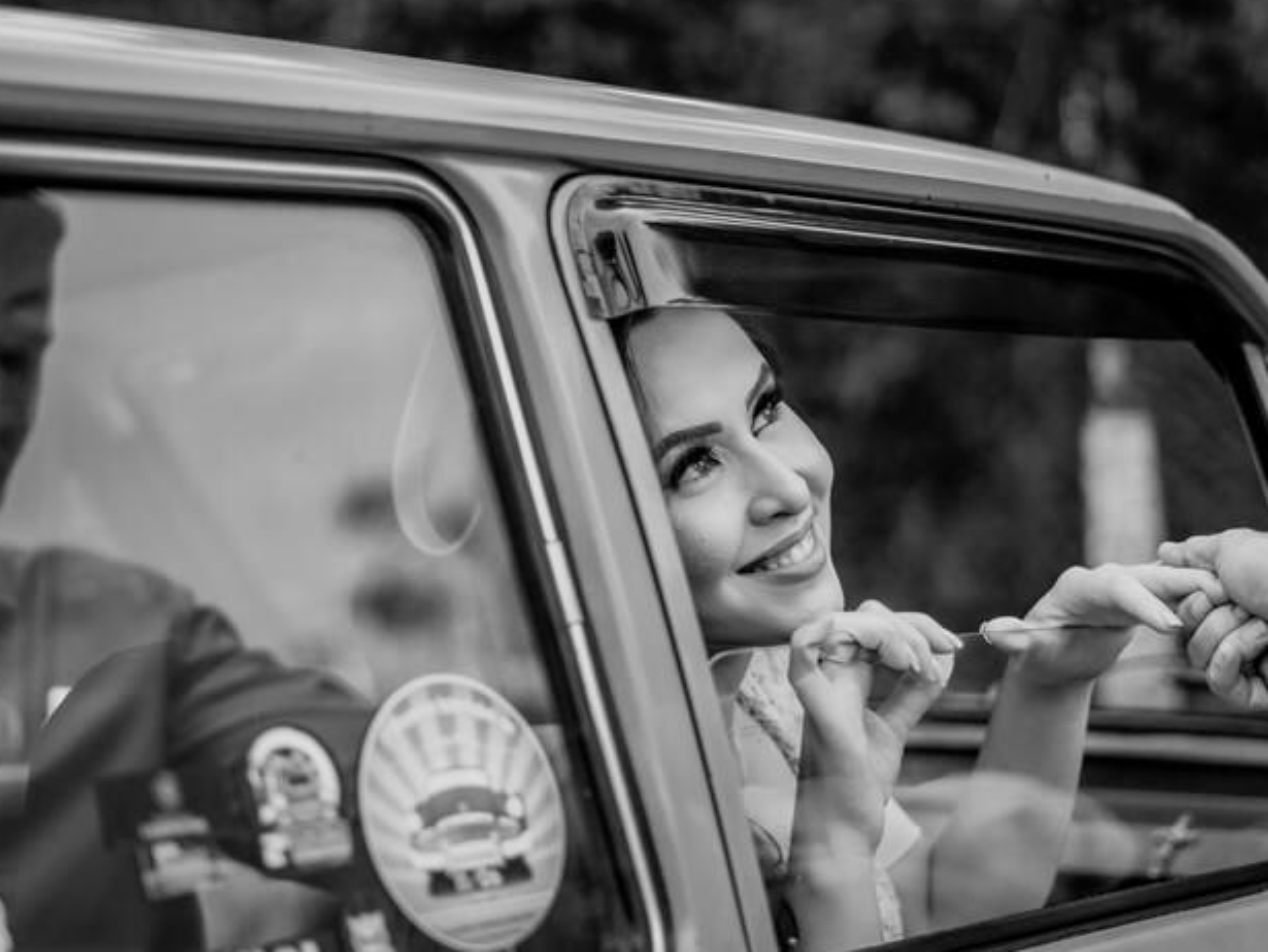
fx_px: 2749
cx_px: 629
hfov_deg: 26.0
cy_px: 464
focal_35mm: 75
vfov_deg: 19.7
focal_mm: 50
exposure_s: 1/800
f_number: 1.8
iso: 400
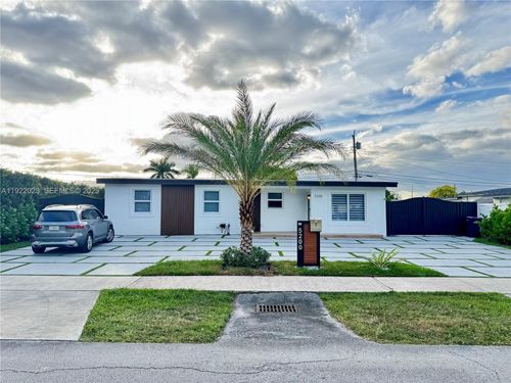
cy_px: 192
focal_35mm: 24
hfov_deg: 71.6
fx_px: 354
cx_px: 256
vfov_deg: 56.8
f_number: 1.78
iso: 80
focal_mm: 6.76
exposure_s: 1/474
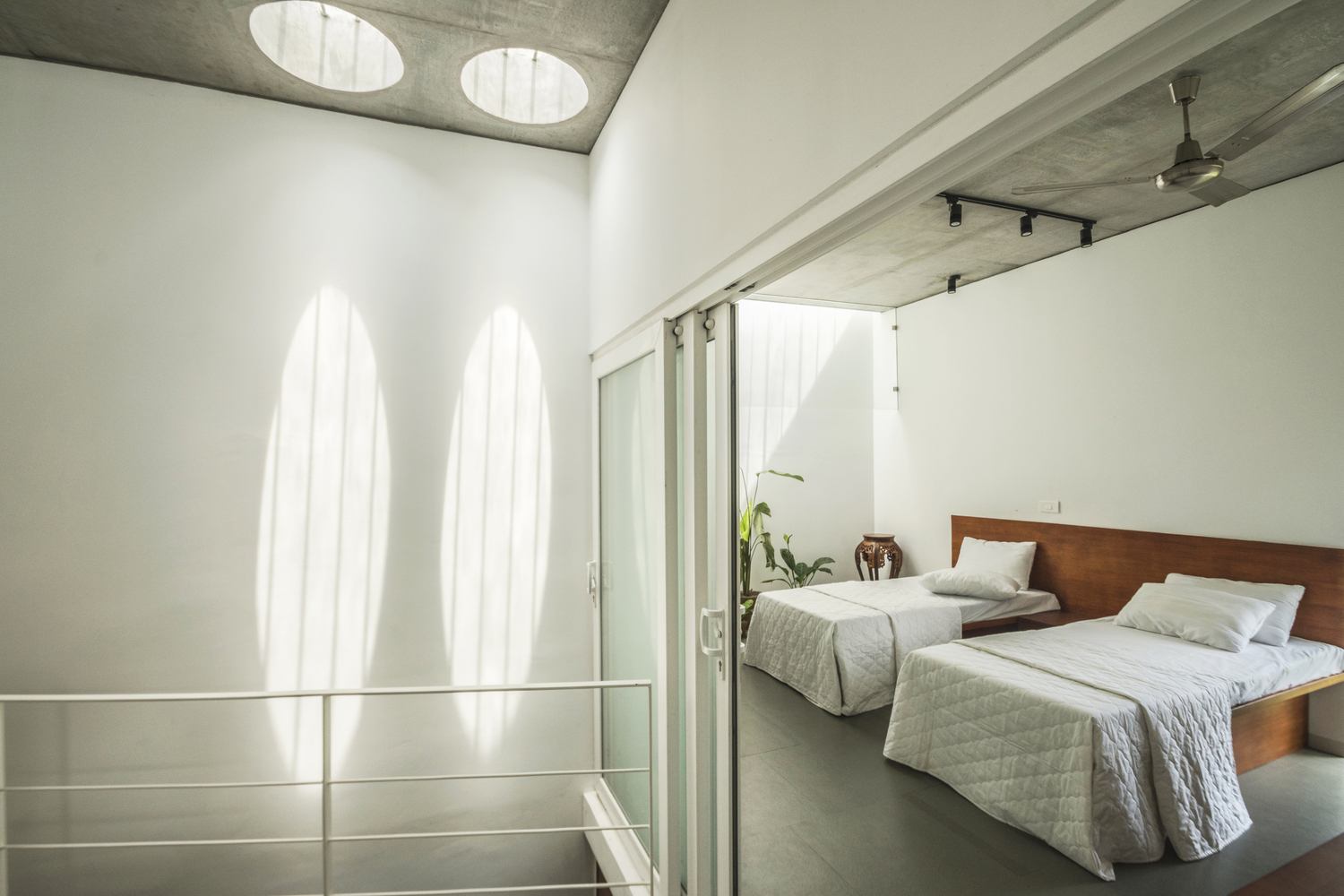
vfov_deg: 77.3
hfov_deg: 100.4
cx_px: 672
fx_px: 560
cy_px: 448
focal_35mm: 15
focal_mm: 10
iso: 320
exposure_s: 1/50
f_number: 9
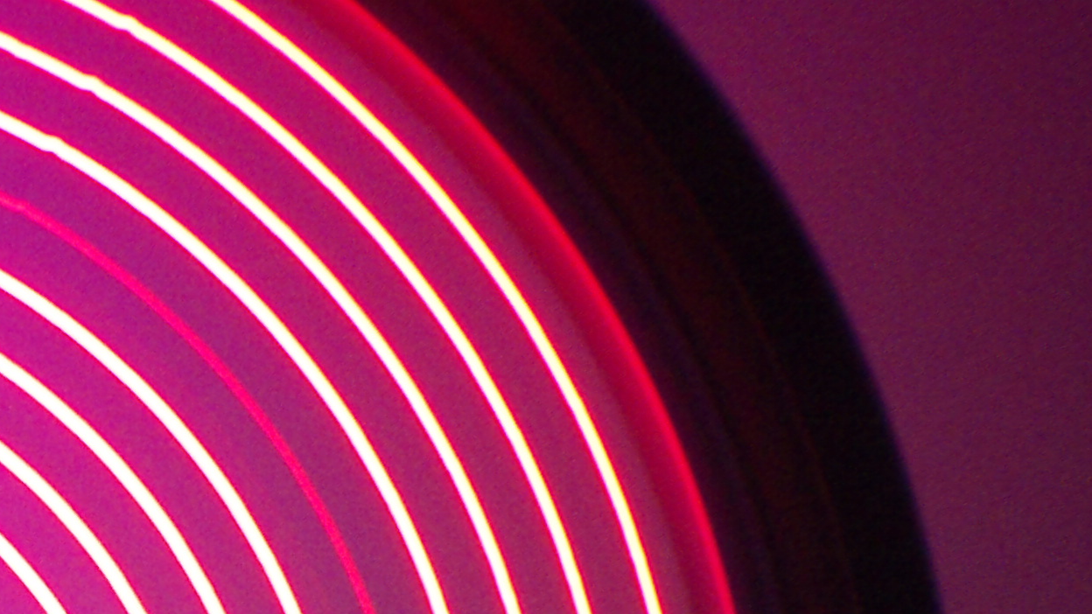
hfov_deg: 20.0
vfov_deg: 11.8
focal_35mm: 97
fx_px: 2809
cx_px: -375
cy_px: 966
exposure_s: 1/4
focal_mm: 5
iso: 200
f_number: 3.5
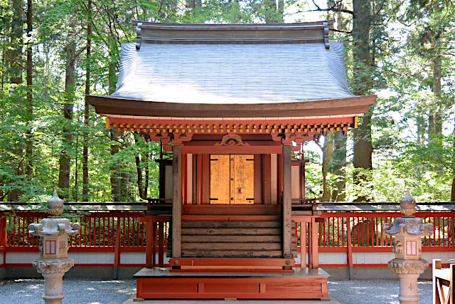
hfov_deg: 42.7
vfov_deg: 29.3
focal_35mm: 46
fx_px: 581
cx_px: 228
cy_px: 152
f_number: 4.5
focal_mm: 17.1
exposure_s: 1/60
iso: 560
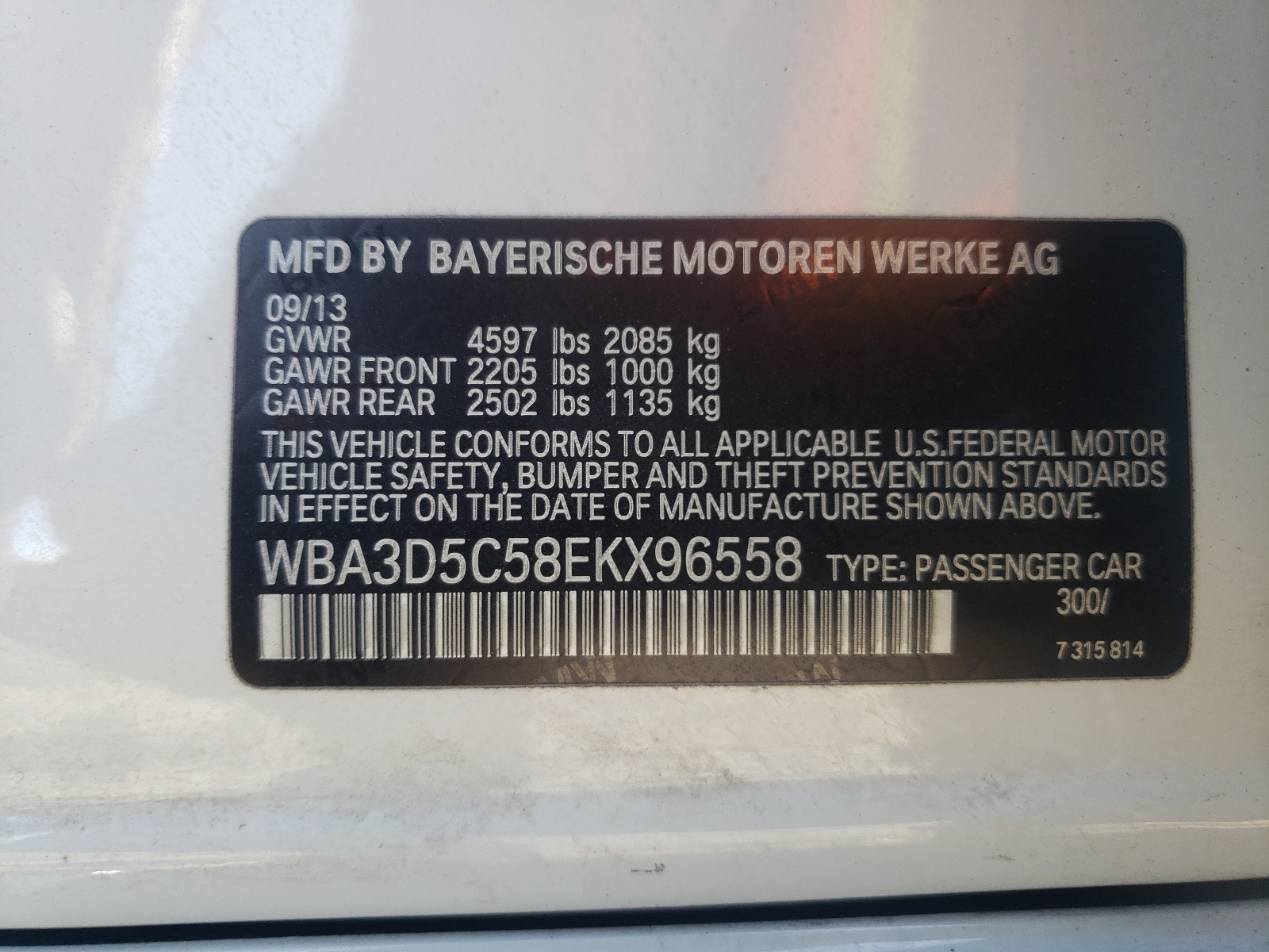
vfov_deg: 53.1
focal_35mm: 26
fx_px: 953
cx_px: 634
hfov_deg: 67.3
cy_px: 476
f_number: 1.5
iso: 50
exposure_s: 1/159
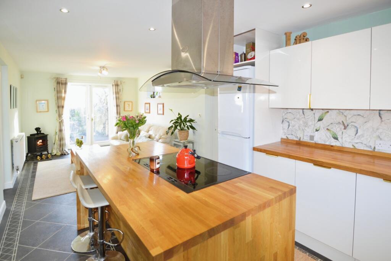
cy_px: 130
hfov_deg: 92.4
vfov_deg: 69.7
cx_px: 196
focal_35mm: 17
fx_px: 187
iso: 400
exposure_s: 1/60
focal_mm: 11.5
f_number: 3.2
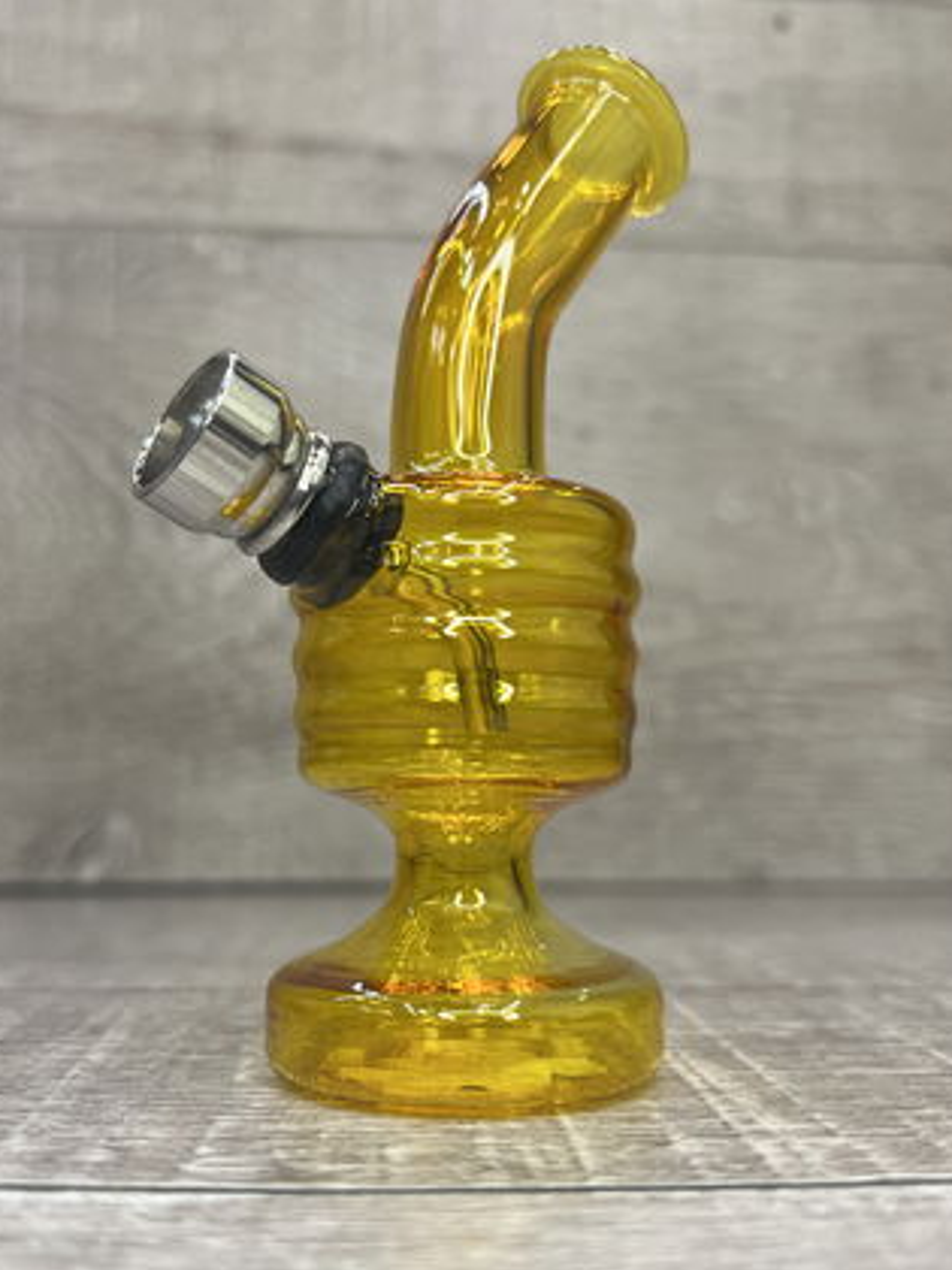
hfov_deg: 42.9
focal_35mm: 33
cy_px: 697
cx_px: 438
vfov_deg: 55.3
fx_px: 1210
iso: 100
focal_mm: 5.7
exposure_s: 1/100
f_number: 1.5
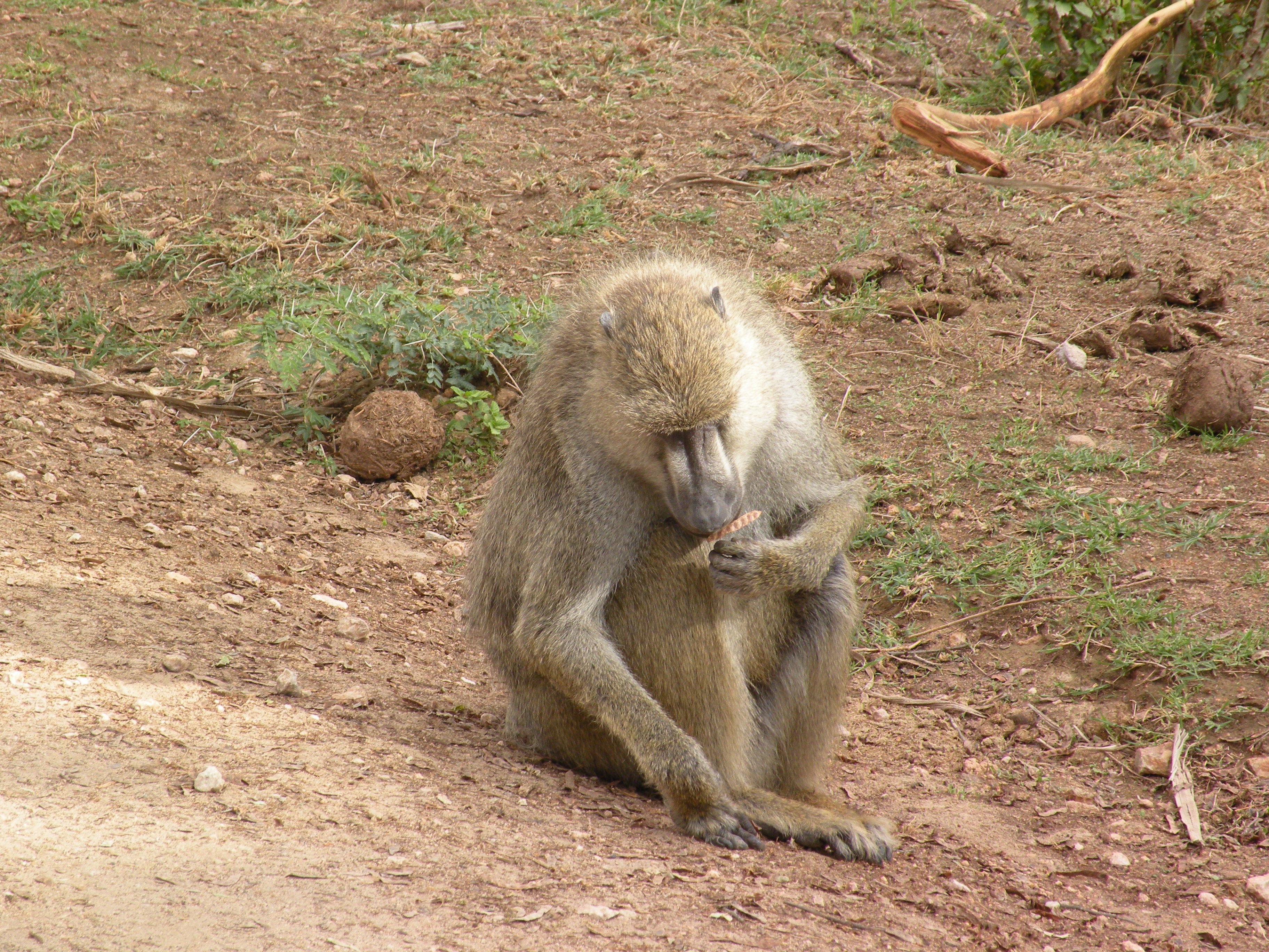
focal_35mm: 155
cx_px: 634
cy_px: 476
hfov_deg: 12.7
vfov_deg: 9.6
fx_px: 5682
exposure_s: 1/175
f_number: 5
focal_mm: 27.4
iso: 64
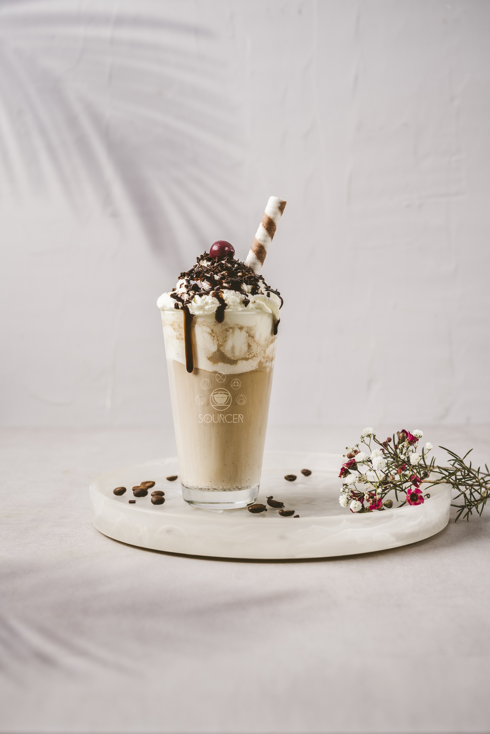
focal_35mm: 50
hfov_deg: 27.0
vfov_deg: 39.6
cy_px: 367
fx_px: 1021
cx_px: 245
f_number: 5.6
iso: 64
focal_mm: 50
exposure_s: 1/125
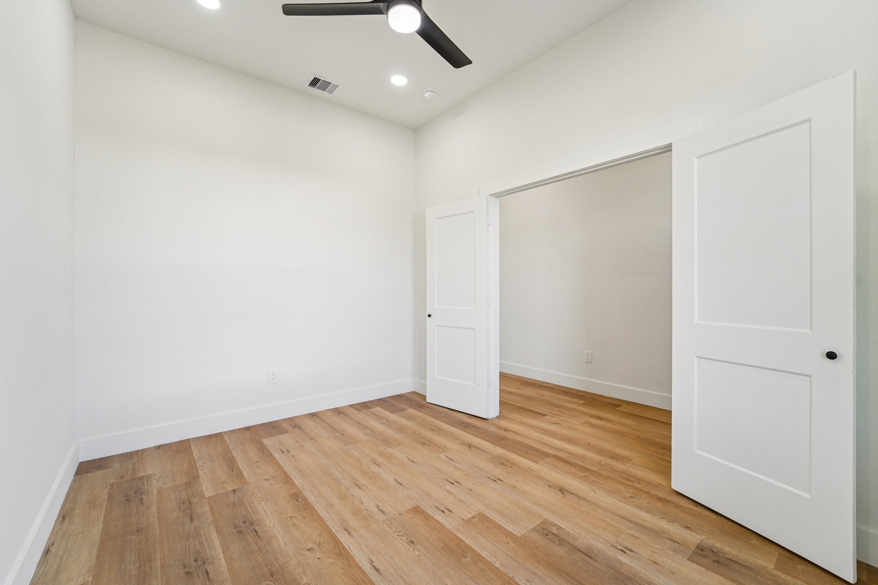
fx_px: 341
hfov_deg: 104.3
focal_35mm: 14
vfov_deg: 81.2
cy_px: 292
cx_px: 439
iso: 500
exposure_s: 1/80
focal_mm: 14
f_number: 8
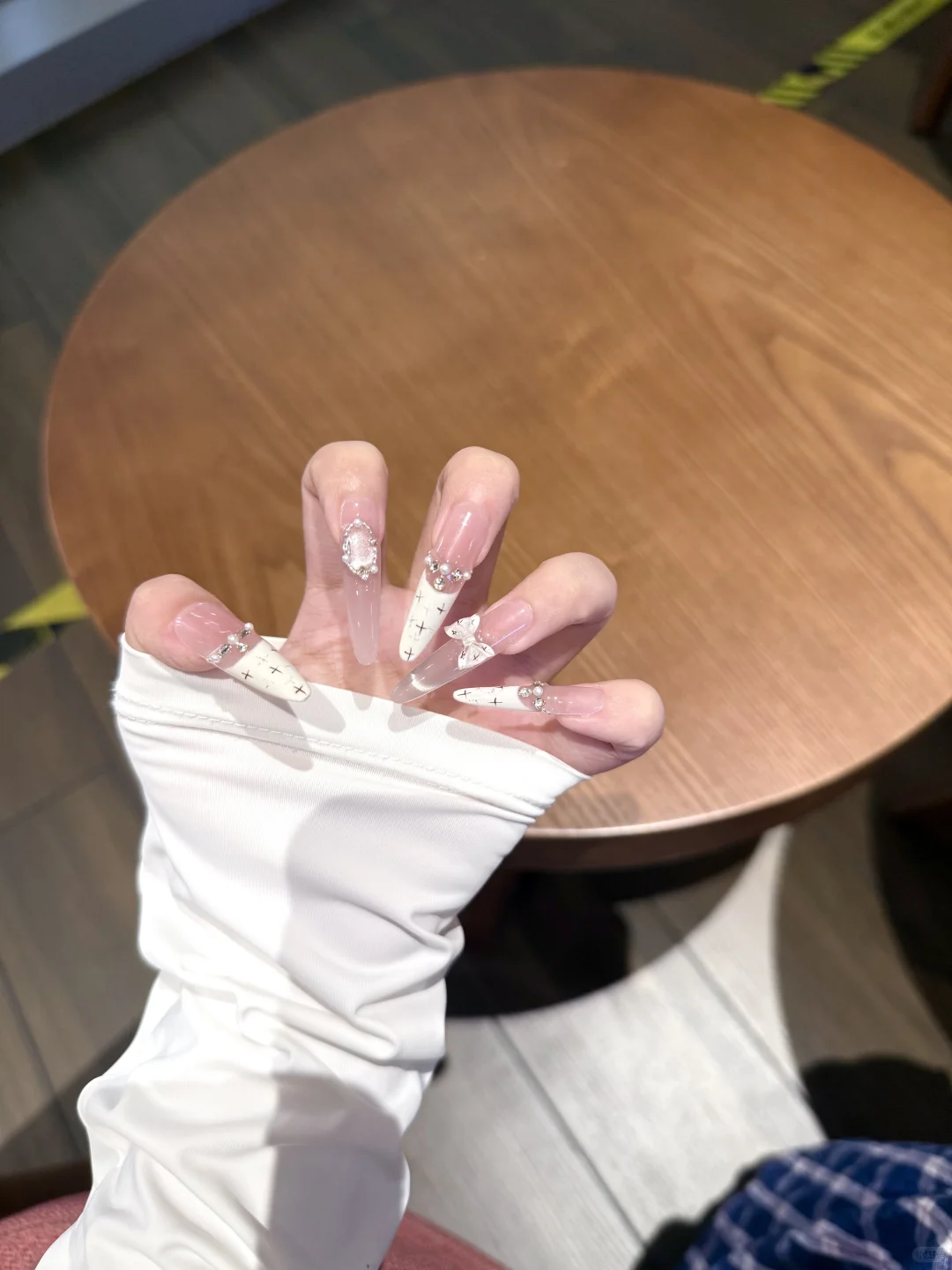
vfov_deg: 71.6
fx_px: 880
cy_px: 635
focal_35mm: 24
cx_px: 476
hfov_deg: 56.8
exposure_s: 1/50
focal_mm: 6.76
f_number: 1.78
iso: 160
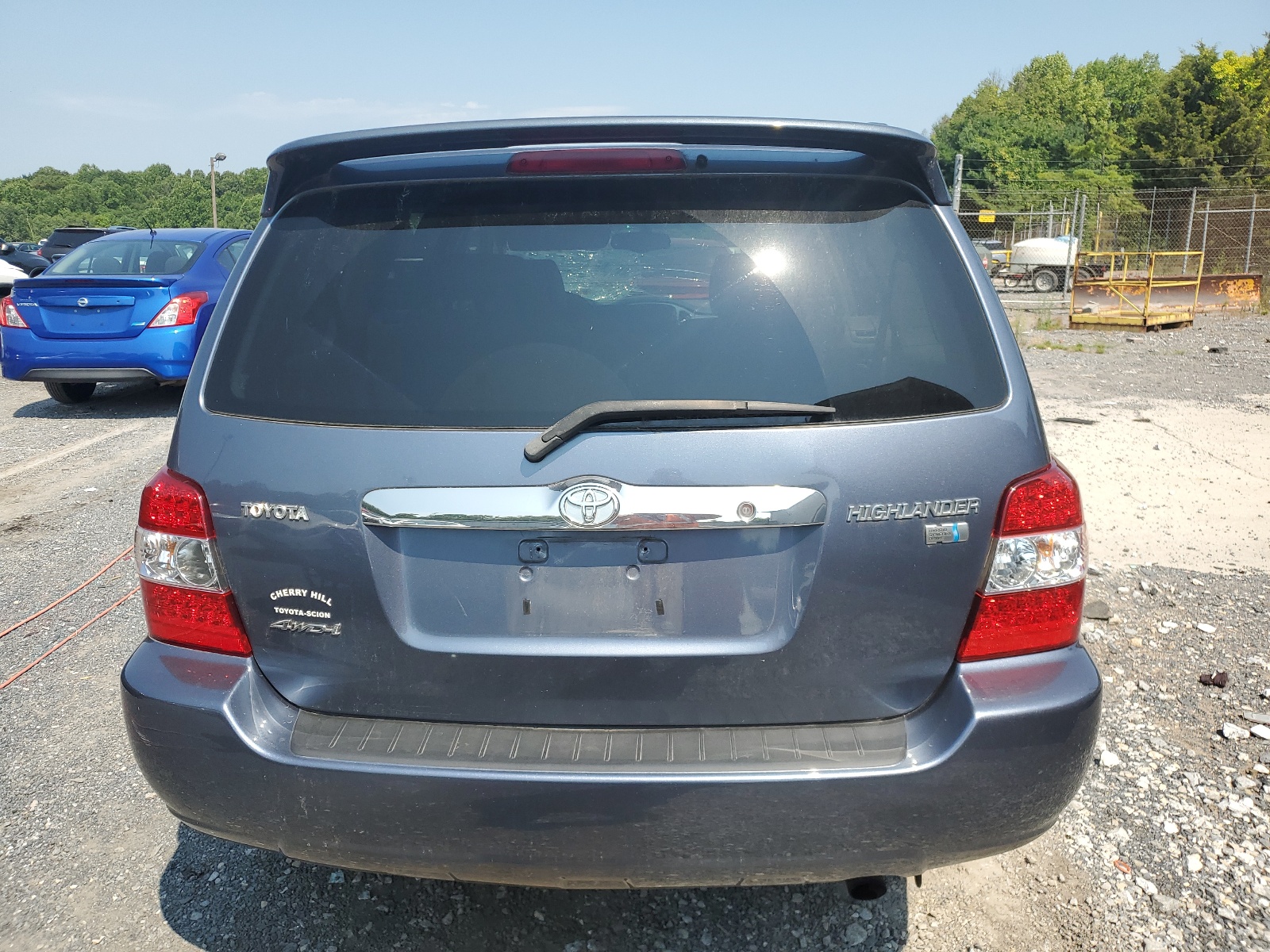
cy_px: 476
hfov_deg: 67.3
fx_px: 954
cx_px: 635
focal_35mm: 26
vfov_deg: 53.1
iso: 50
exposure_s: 1/2000
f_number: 1.5
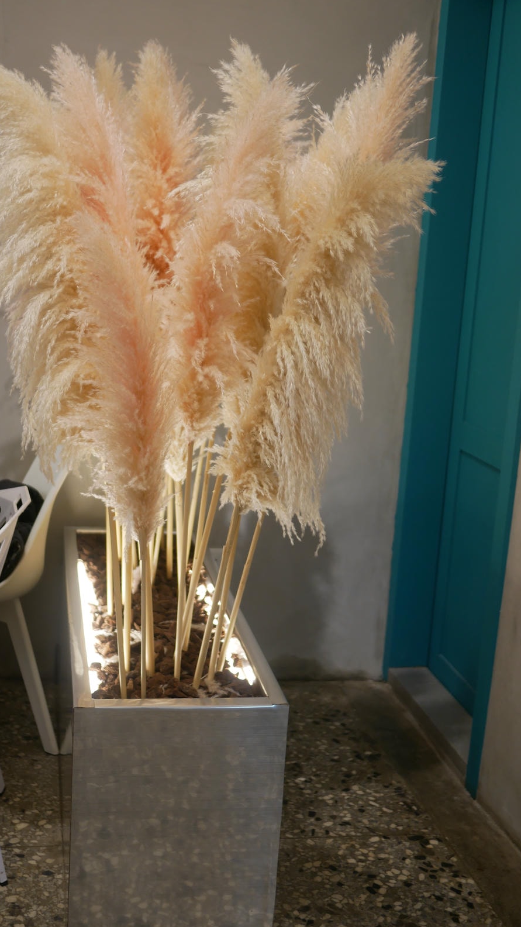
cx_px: 188
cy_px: 465
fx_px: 1081
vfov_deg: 46.4
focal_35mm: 44
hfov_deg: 27.0
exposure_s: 1/100
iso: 200
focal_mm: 20
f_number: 1.7
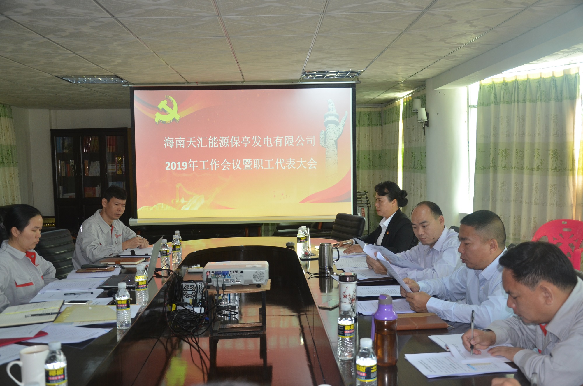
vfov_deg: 35.3
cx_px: 292
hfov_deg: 51.4
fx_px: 606
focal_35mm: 38
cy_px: 193
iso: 400
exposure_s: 1/80
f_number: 4
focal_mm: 25
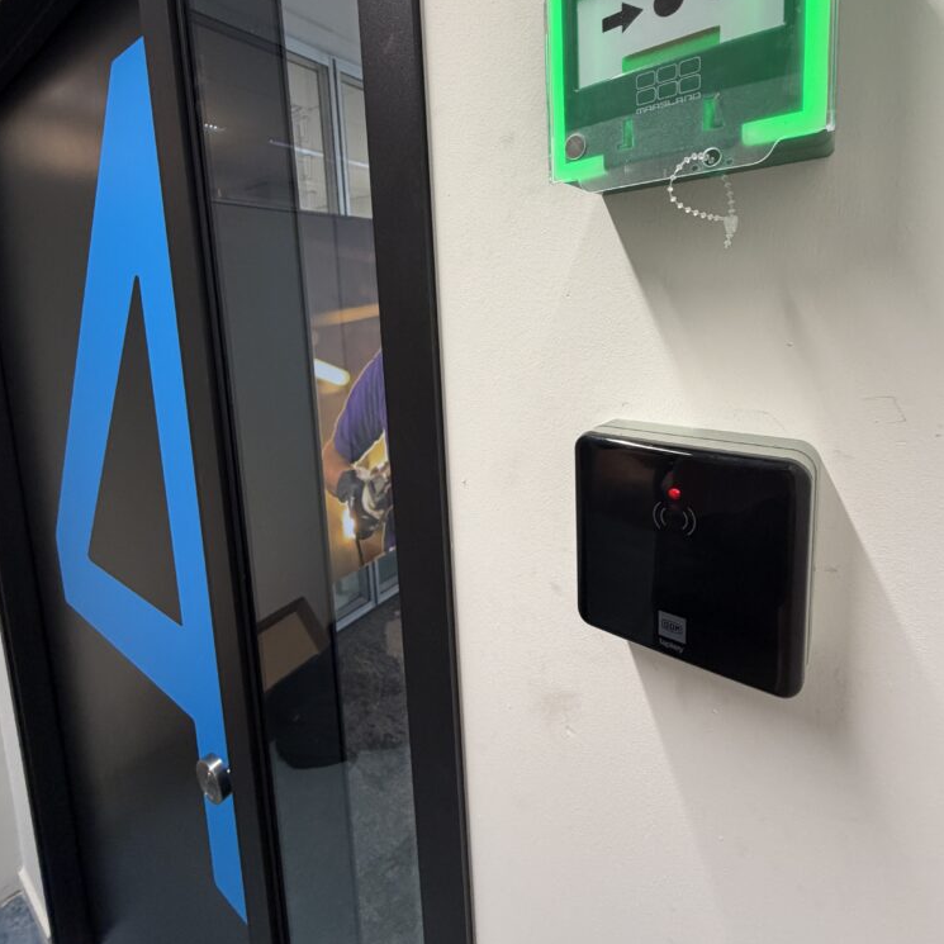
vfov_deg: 82.8
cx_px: 480
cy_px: 369
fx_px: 525
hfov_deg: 84.0
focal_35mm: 17
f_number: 2.2
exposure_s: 1/100
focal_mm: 2.22
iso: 200
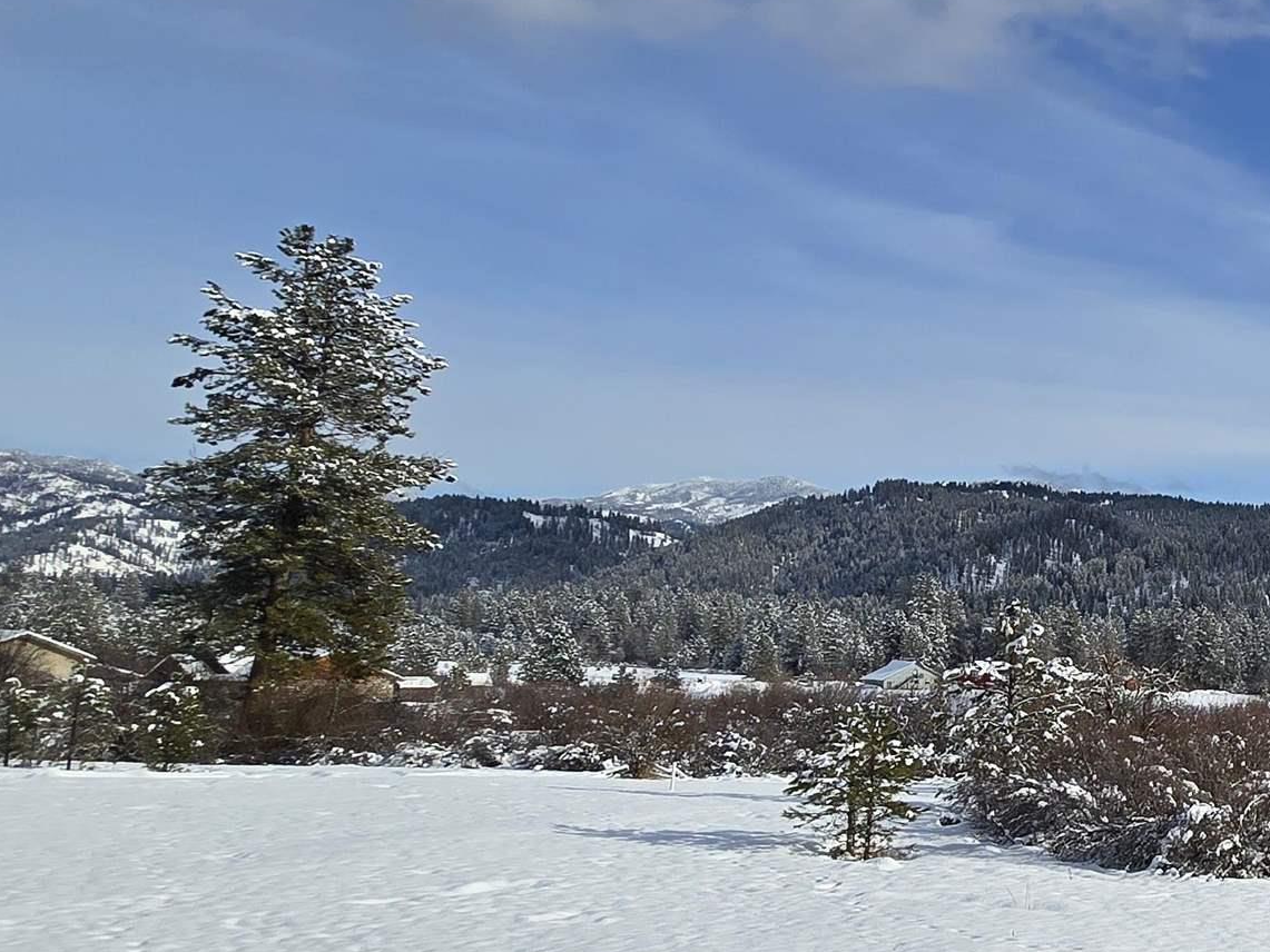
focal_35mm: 35
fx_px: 1284
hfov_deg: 37.3
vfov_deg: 40.7
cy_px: 519
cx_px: 1581
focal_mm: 2.2
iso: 50
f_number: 2.2
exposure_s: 1/4542
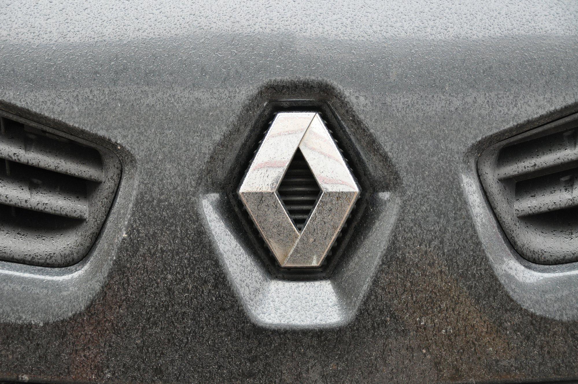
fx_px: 1443
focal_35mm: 90
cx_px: 289
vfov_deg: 15.2
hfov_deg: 22.6
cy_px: 192
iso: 900
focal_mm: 60
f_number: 5
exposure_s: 1/125
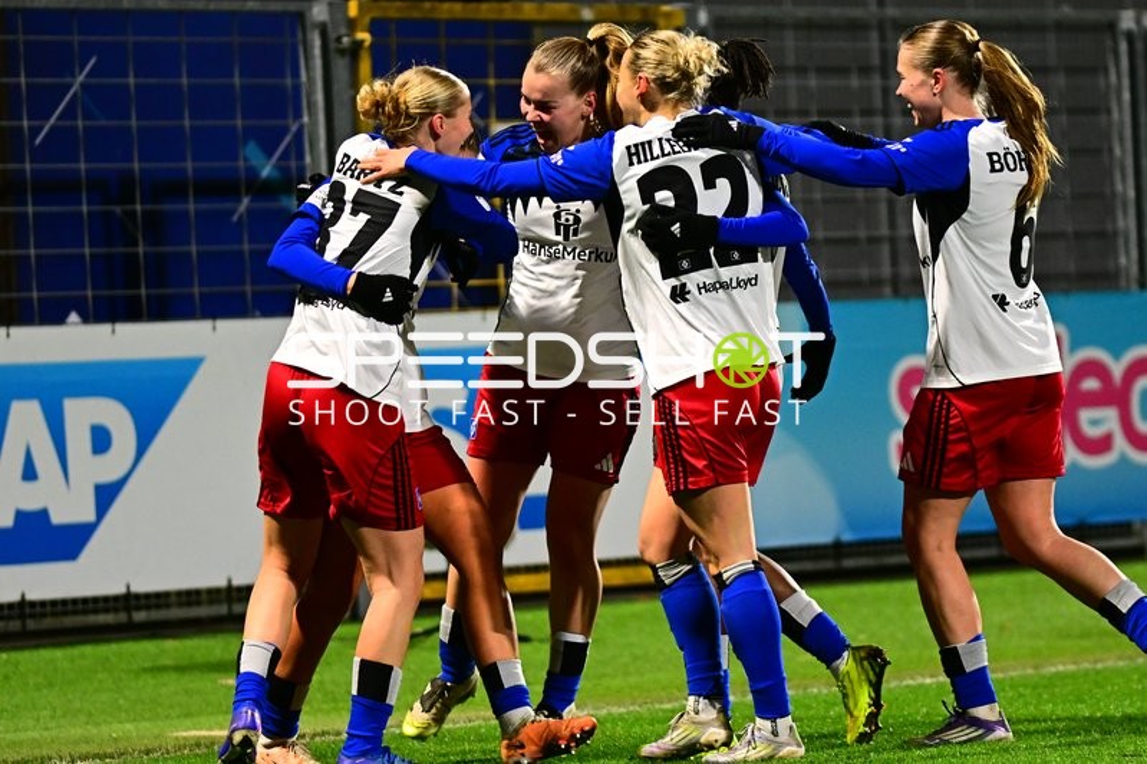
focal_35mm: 217
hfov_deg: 9.5
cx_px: 574
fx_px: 6911
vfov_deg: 6.3
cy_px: 382
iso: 4000
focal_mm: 145
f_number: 2.8
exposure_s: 1/1250
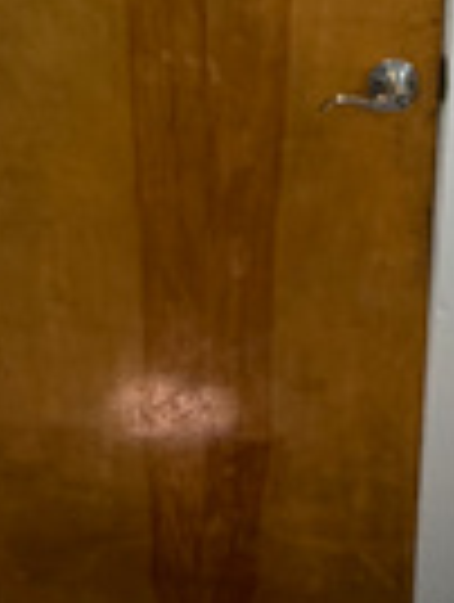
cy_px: -22
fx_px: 1395
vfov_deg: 23.2
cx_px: 112
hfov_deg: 18.4
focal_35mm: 80
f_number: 2.2
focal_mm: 2.22
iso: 160
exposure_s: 1/120
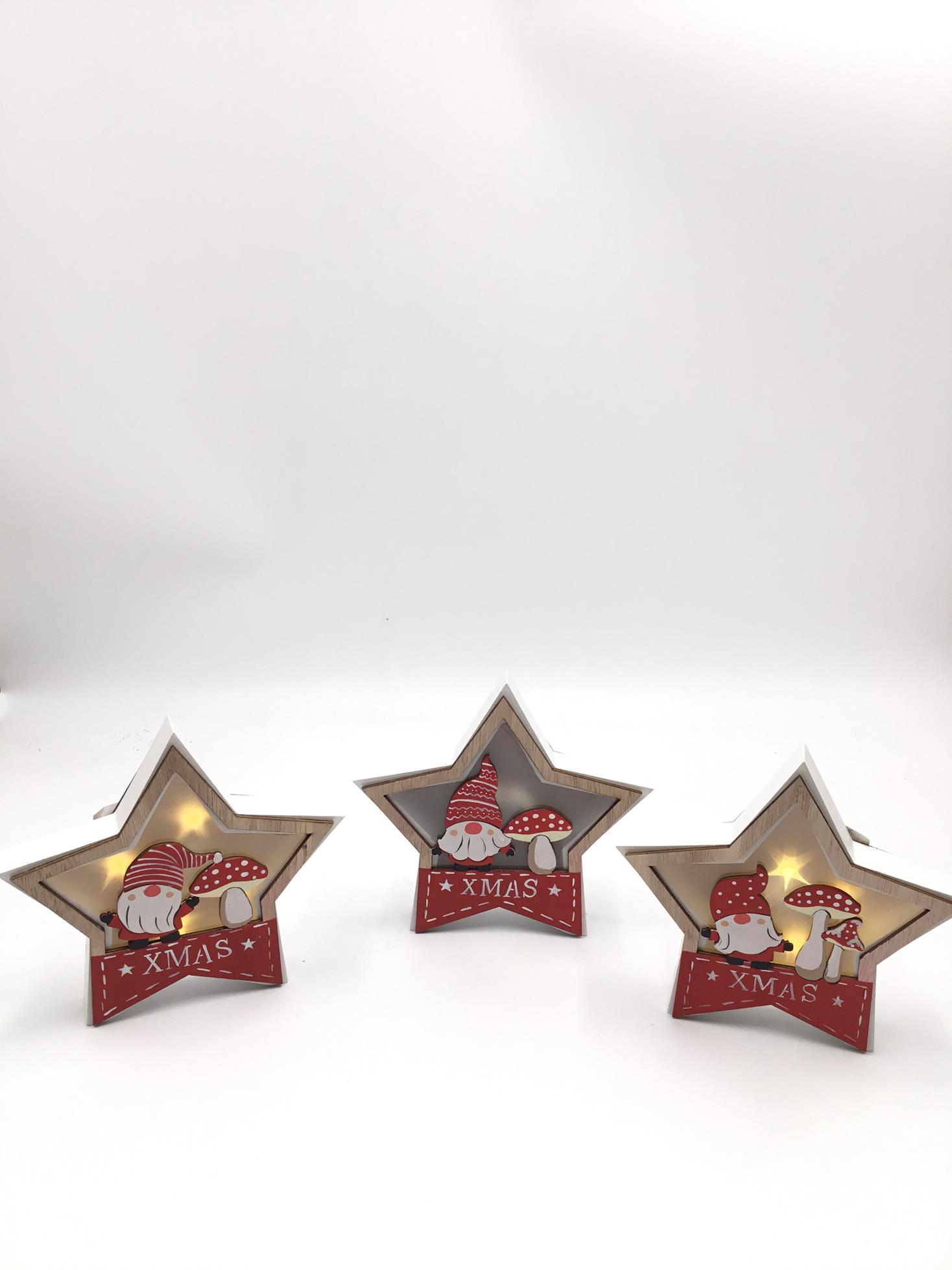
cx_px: 476
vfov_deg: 58.4
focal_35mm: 31
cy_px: 635
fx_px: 1137
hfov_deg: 45.4
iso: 25
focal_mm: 3.3
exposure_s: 1/169
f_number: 2.4
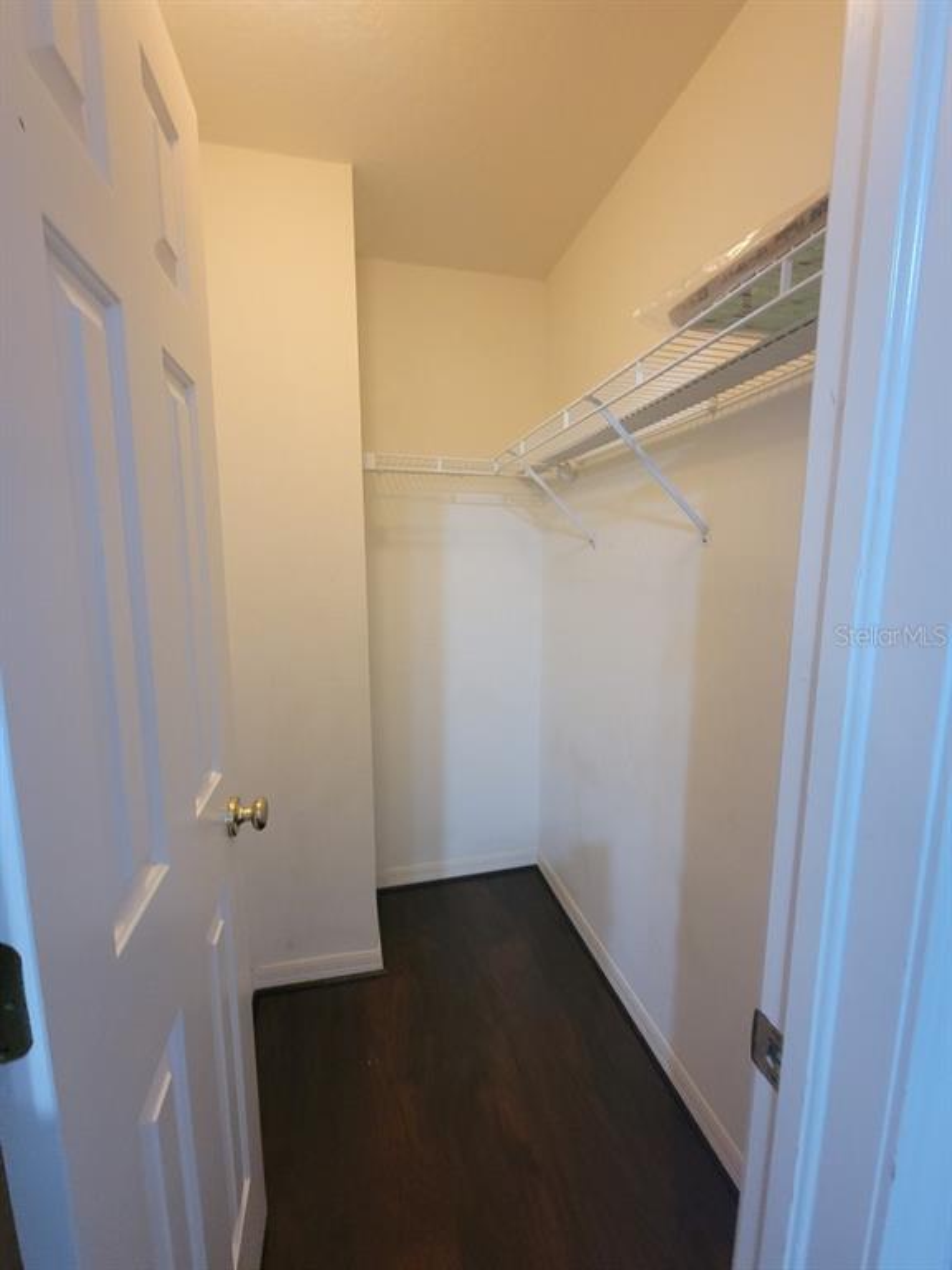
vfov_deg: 106.2
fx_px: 477
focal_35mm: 13
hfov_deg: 89.9
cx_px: 476
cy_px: 635
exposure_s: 1/30
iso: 400
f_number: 2.2
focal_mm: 2.2
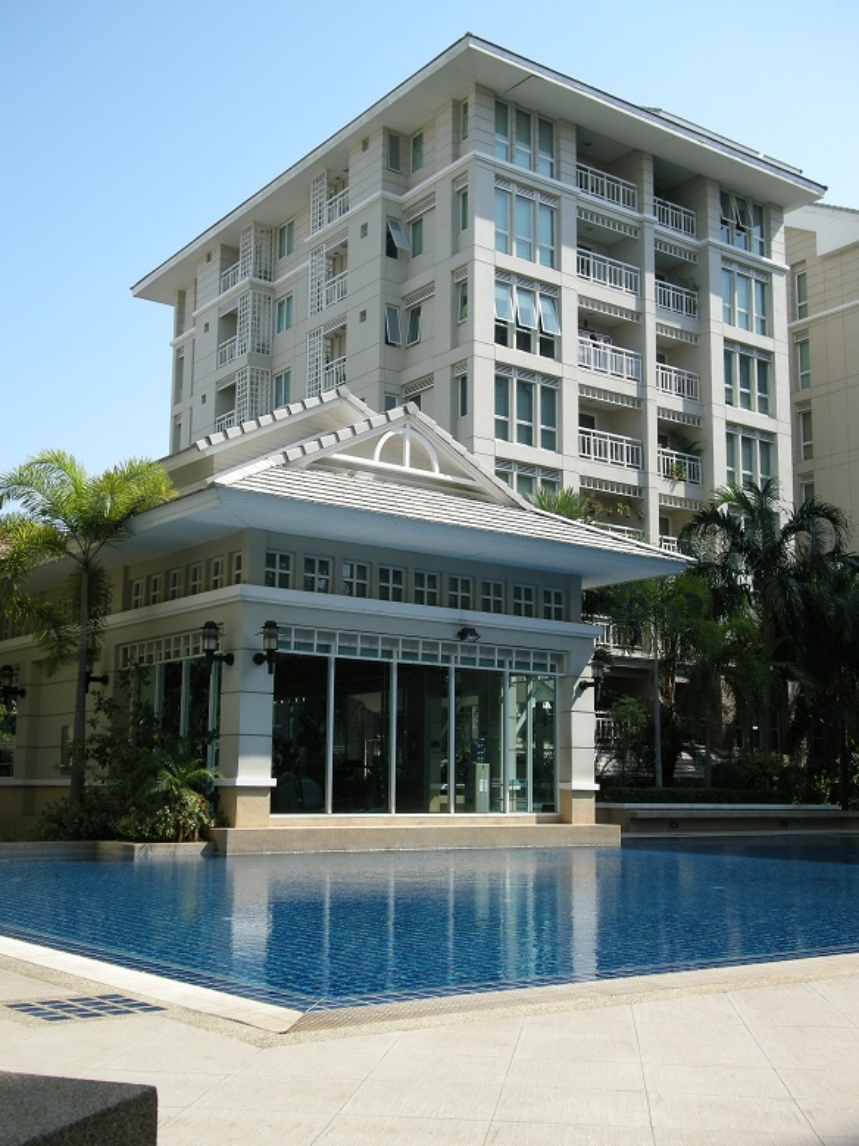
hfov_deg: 37.7
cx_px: 425
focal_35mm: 38
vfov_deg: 49.0
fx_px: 1258
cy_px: 581
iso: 64
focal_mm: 7.9
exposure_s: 1/629
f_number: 8
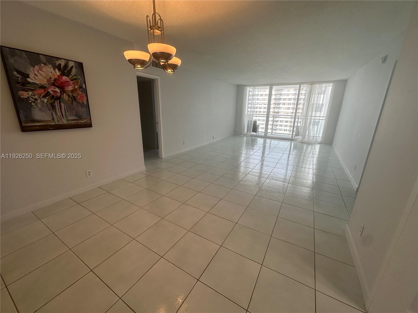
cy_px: 156
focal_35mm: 14
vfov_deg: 85.7
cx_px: 209
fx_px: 169
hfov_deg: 102.1
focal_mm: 2.22
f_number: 2.2
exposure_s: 1/140
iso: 40
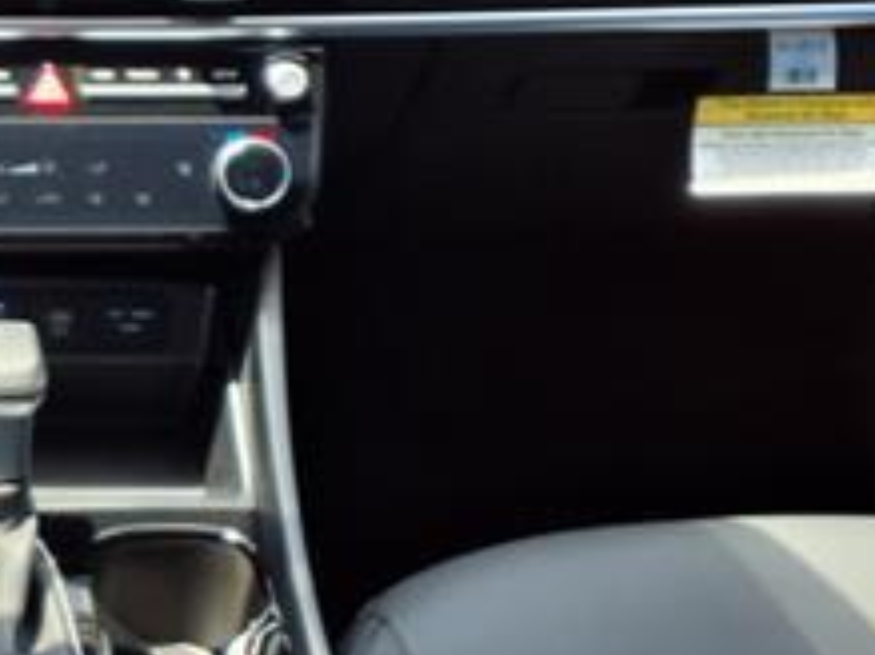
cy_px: 316
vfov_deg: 18.6
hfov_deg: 23.2
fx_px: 1996
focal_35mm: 79
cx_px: -92
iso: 40
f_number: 1.9
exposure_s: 1/179
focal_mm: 3.58
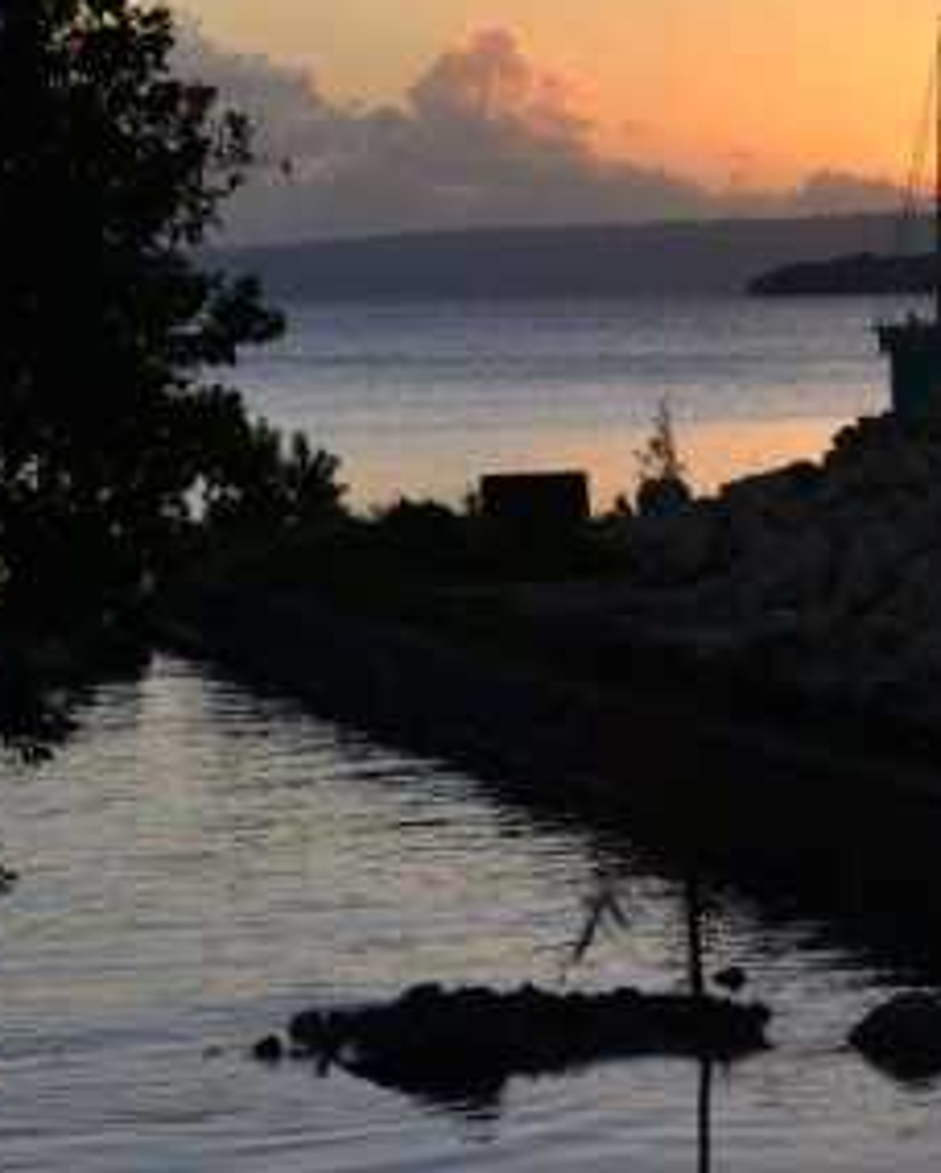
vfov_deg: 14.4
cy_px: 165
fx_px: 4585
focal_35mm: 132
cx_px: 1127
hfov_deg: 11.5
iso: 250
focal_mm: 50
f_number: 8
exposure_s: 1/250
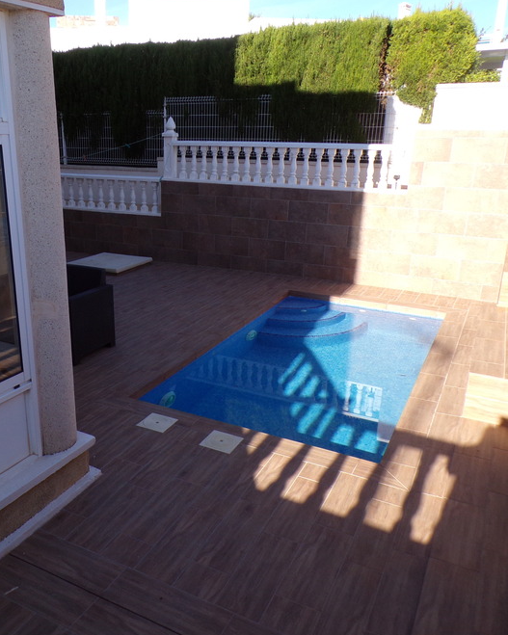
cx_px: 178
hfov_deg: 45.2
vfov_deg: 55.7
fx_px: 602
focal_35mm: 32
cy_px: 319
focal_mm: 4.3
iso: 80
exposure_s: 1/170
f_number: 5.8
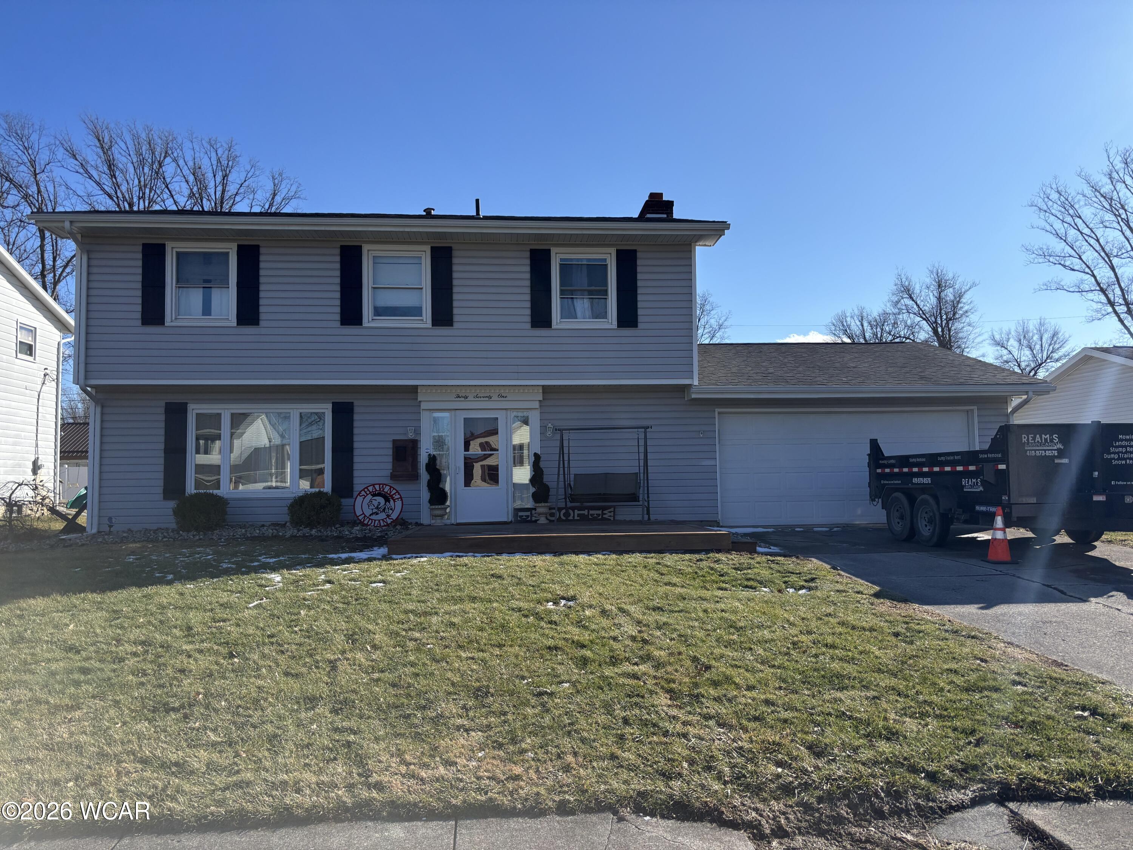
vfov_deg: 53.1
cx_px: 566
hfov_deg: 67.3
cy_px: 425
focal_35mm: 26
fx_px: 851
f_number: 1.6
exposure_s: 1/5952
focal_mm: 5.96
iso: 50
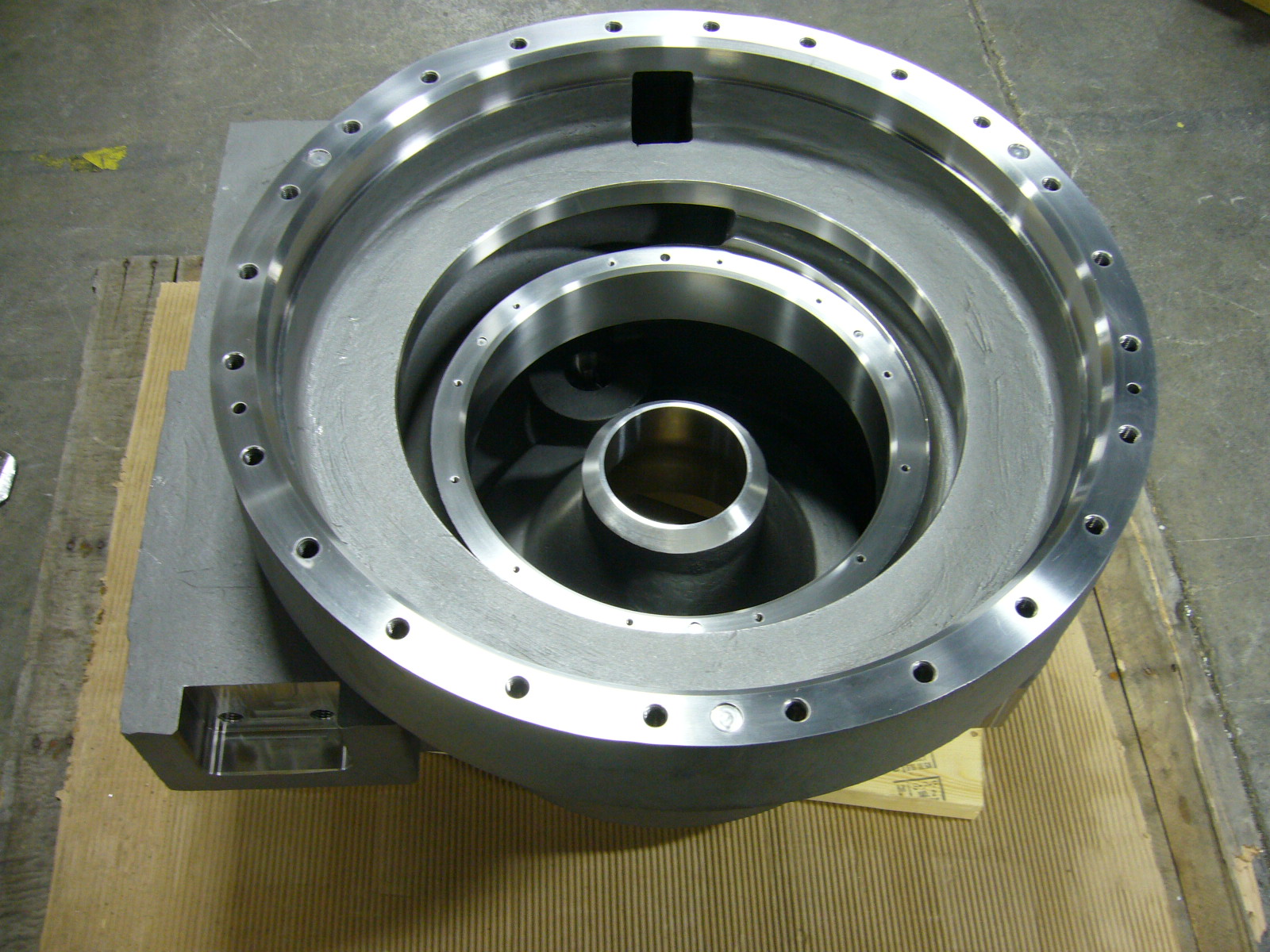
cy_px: 476
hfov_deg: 52.6
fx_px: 1284
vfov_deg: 40.7
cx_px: 635
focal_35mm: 35
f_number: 2.8
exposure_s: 1/15
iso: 160
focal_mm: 5.8
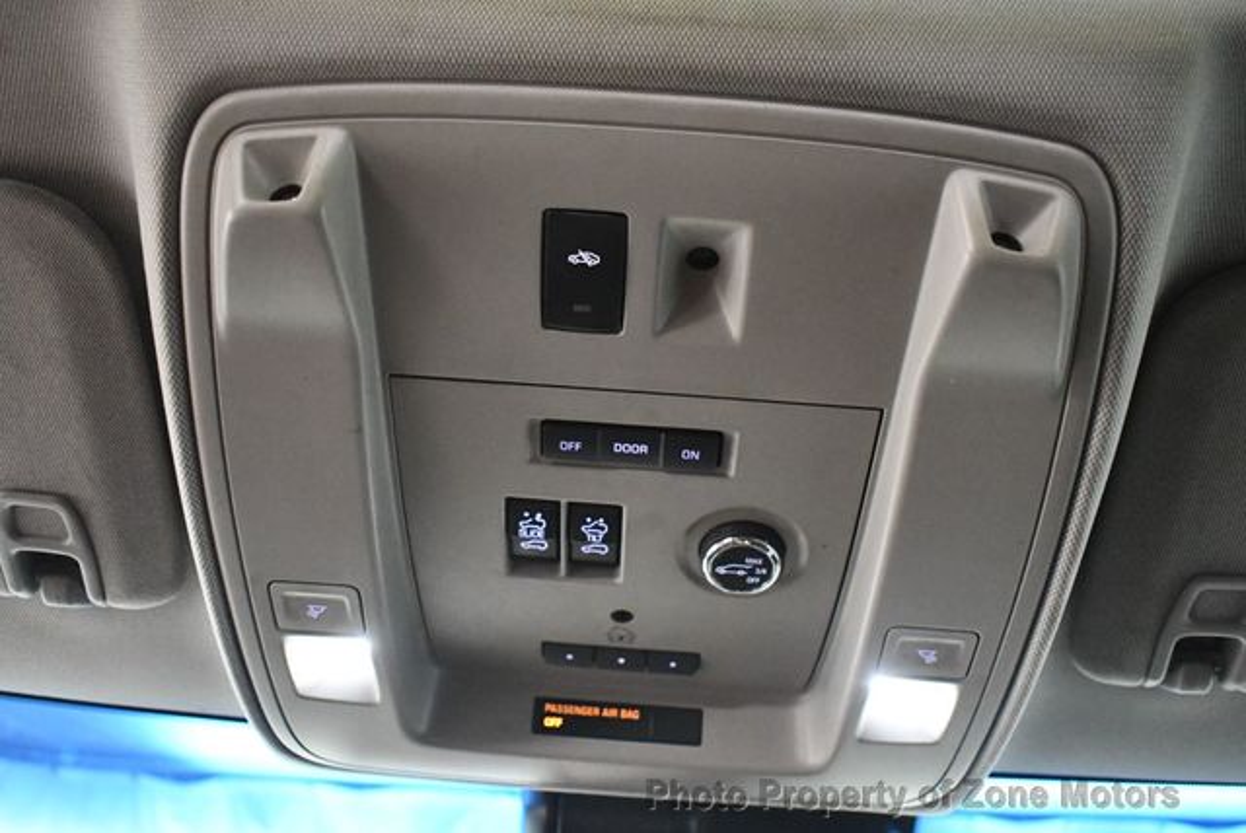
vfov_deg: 36.9
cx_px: 623
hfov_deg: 53.1
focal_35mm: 36
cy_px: 416
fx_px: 1247
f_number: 3.5
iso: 5600
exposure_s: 1/60
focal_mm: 18
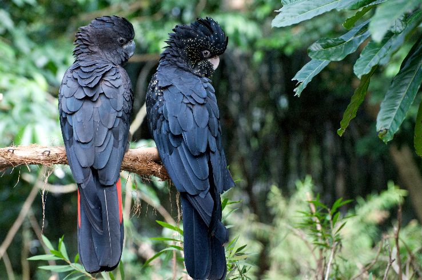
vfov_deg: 10.1
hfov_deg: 15.2
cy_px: 140
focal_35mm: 135
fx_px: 1580
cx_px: 211
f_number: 7.1
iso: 2200
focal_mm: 135
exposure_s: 1/200
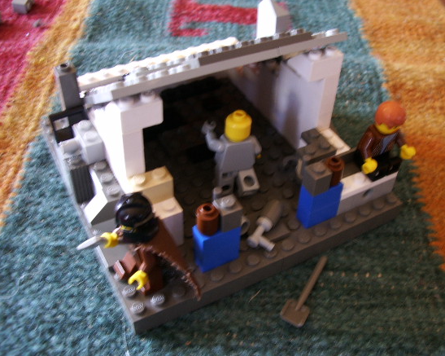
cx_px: 243
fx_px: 527
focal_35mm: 40
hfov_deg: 45.8
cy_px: 172
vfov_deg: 37.3
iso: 100
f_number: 2.6
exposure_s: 1/13
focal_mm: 5.8
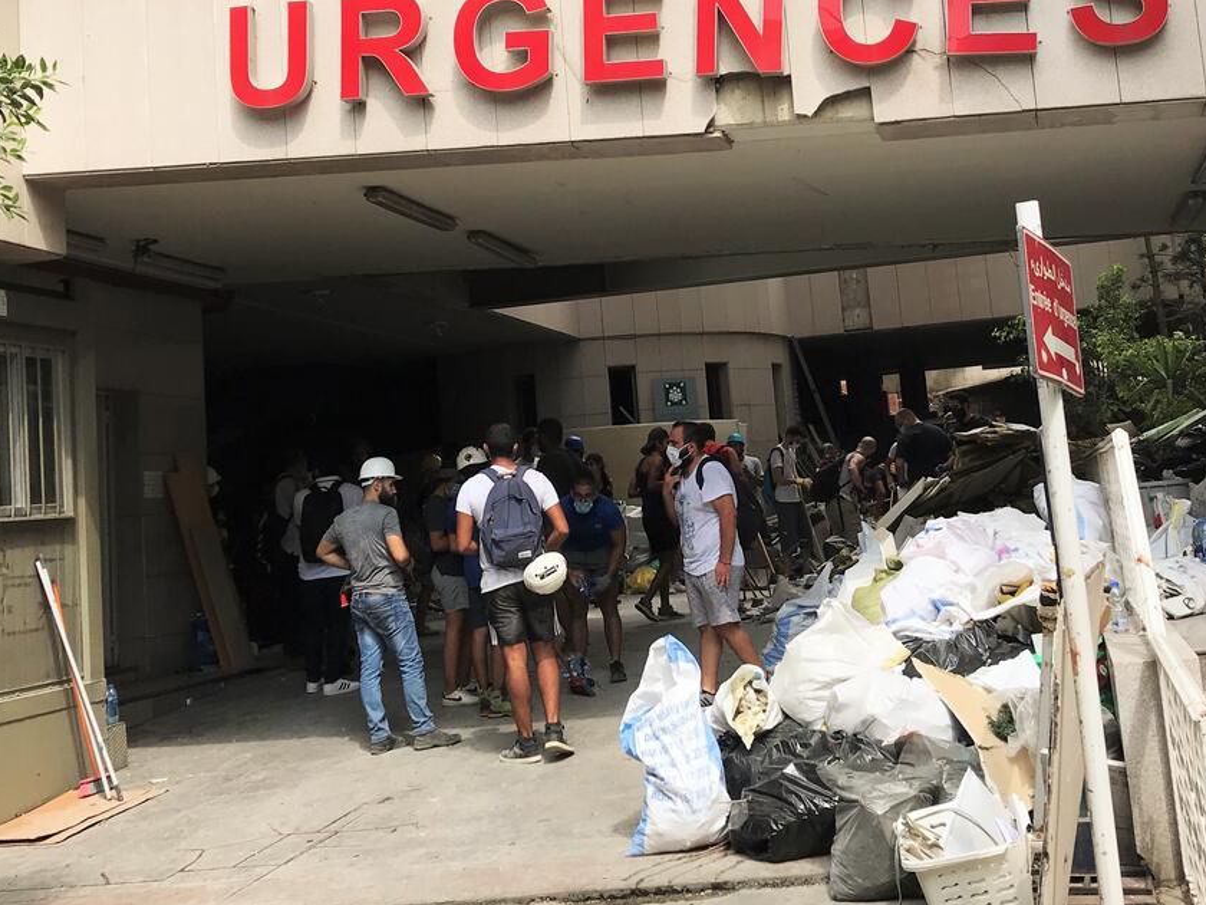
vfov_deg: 35.4
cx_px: 672
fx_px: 1394
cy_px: 267
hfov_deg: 46.7
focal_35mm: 40
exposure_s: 1/1100
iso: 20
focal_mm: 3.99
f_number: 1.8
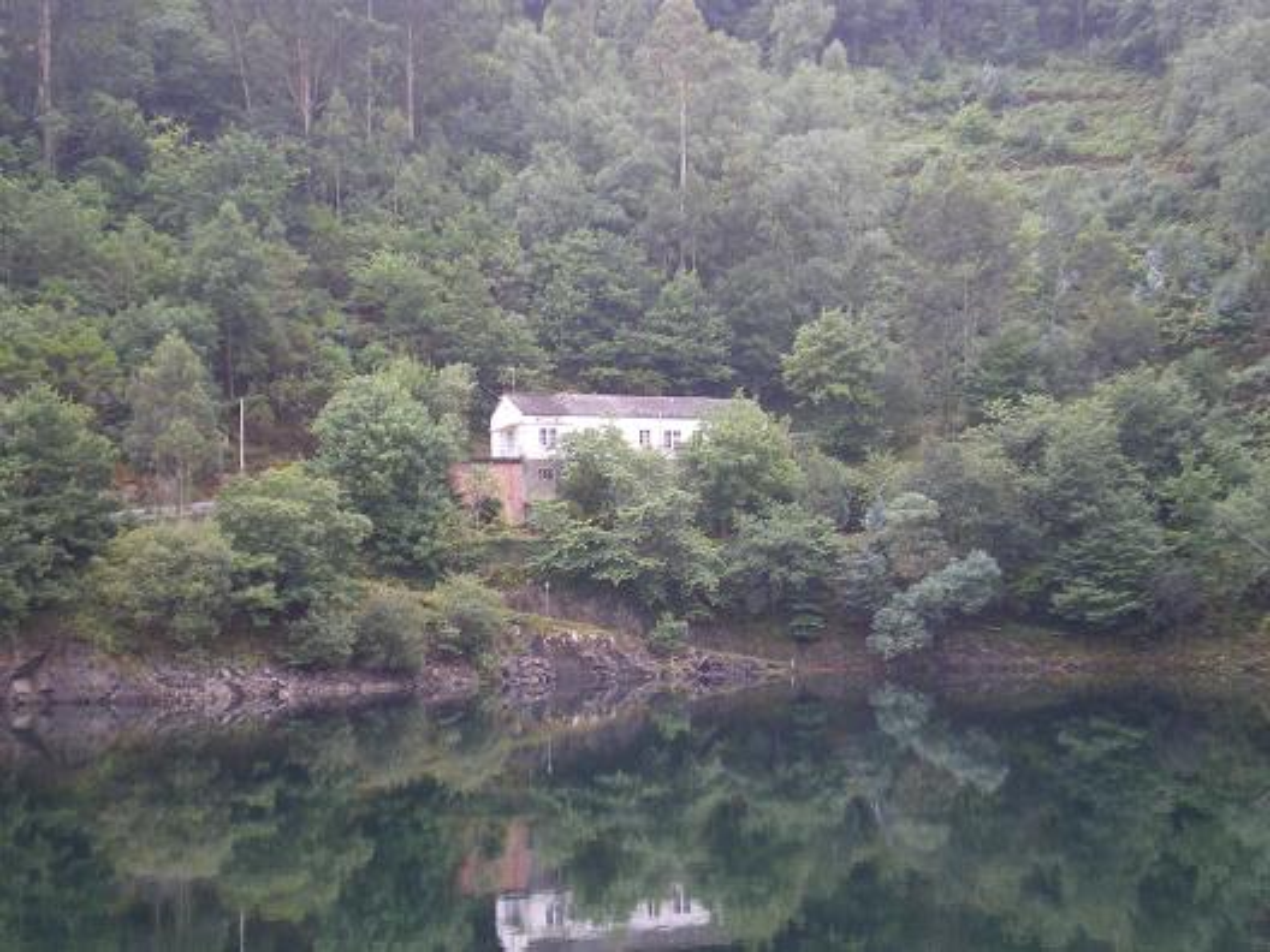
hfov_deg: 31.2
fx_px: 2275
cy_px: 476
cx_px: 635
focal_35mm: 62
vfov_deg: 23.7
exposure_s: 1/60
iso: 160
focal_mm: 10.3
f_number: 4.2
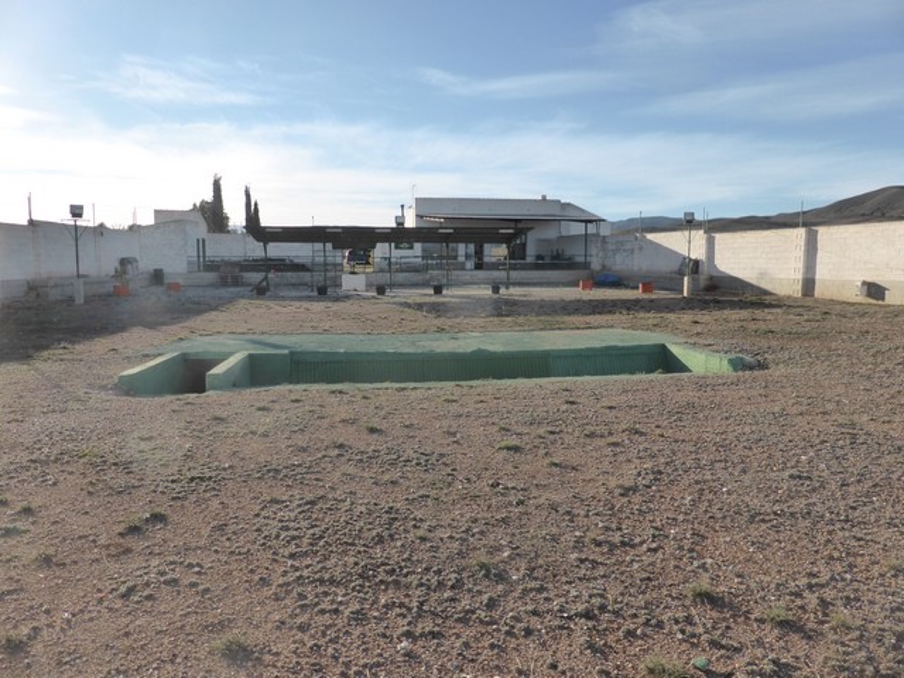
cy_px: 339
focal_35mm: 25
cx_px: 452
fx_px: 653
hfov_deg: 69.4
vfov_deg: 54.9
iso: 200
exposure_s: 1/800
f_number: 4.5
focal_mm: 4.3
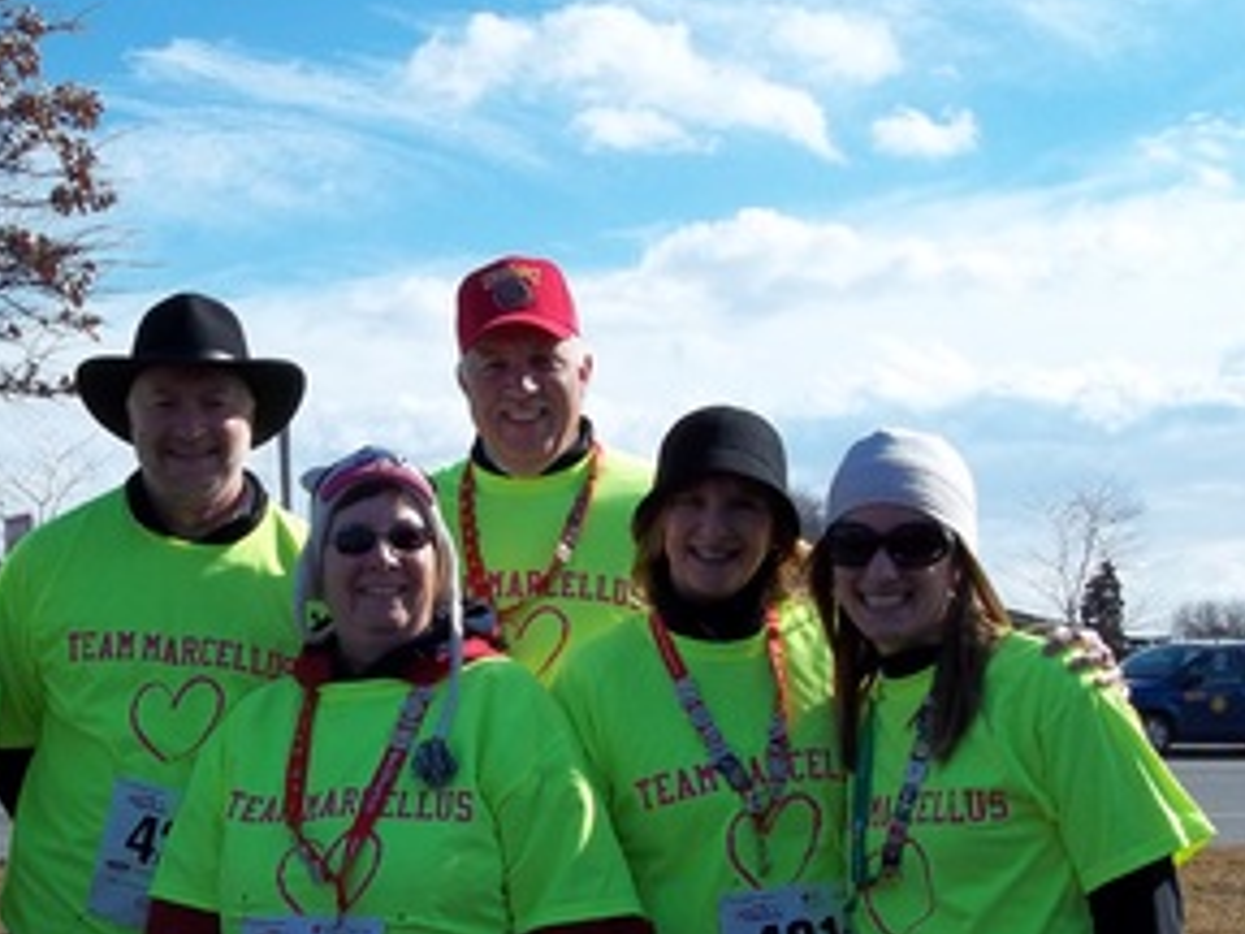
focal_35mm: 50
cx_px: 393
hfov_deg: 37.7
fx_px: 1798
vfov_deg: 28.8
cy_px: 662
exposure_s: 1/500
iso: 80
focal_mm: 5.7
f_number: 5.5
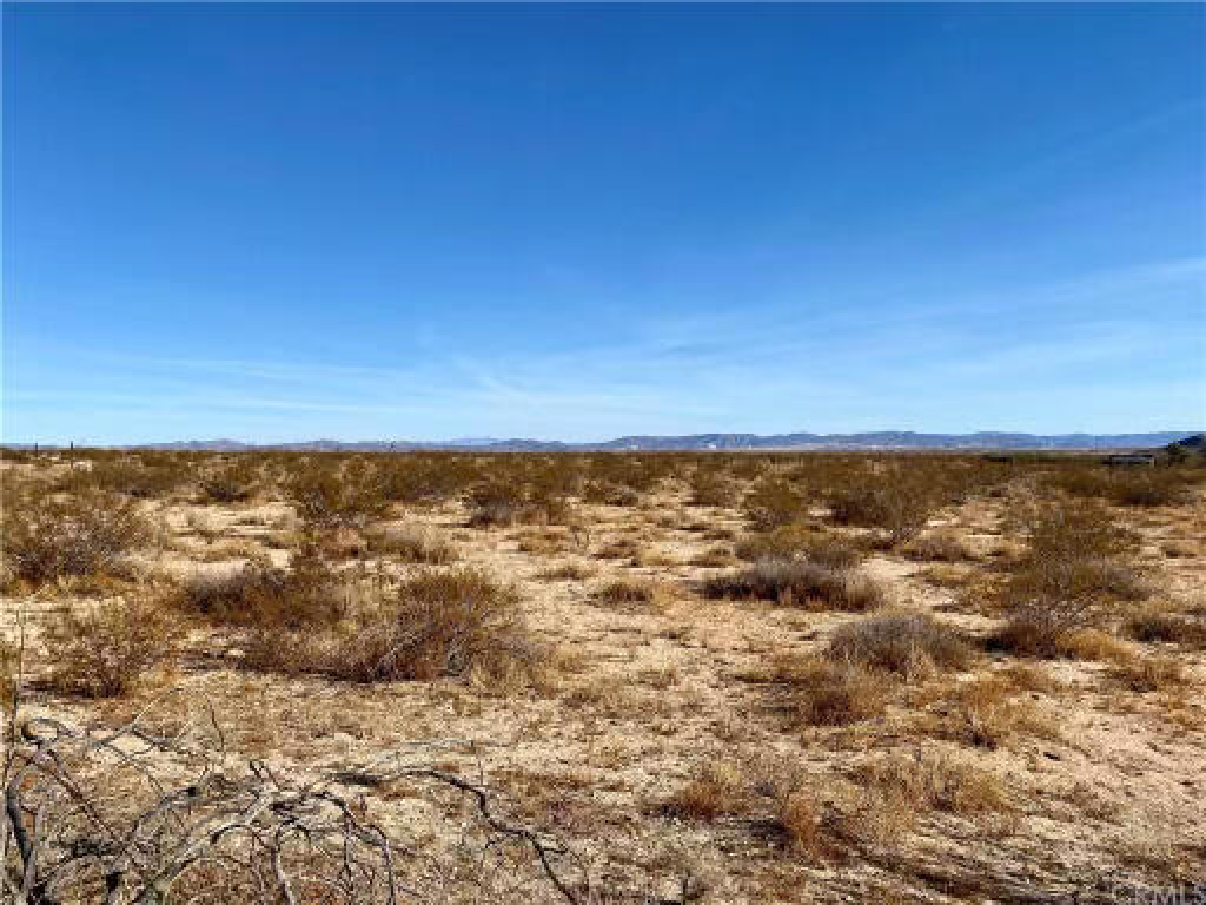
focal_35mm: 26
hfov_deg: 67.3
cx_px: 603
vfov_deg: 53.1
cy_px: 452
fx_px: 906
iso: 32
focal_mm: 4.25
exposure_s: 1/4115
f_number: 1.8
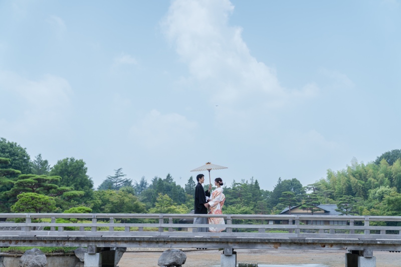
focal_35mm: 52
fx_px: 579
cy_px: 134
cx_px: 200
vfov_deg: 26.0
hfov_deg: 38.2
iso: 200
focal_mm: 52
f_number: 2.8
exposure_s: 1/3200
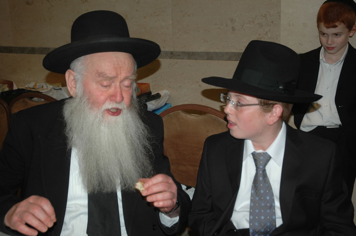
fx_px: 459
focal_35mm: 46
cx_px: 178
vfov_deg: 28.9
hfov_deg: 42.4
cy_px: 118
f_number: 4
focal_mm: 31
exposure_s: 1/60
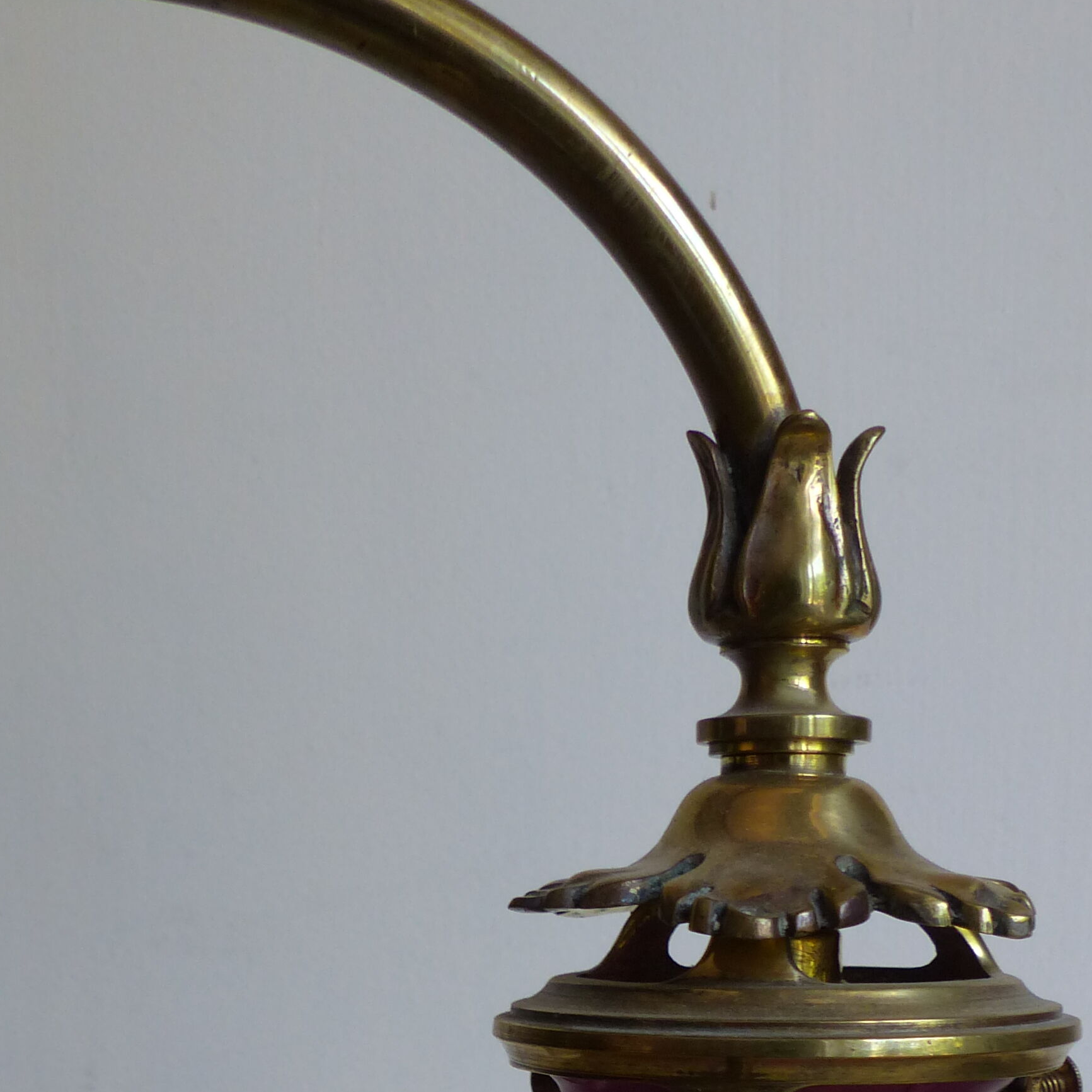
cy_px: 1161
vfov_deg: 30.4
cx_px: 497
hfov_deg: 33.4
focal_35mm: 51
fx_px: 1820
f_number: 2.8
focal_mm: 4.5
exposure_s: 1/60
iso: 160
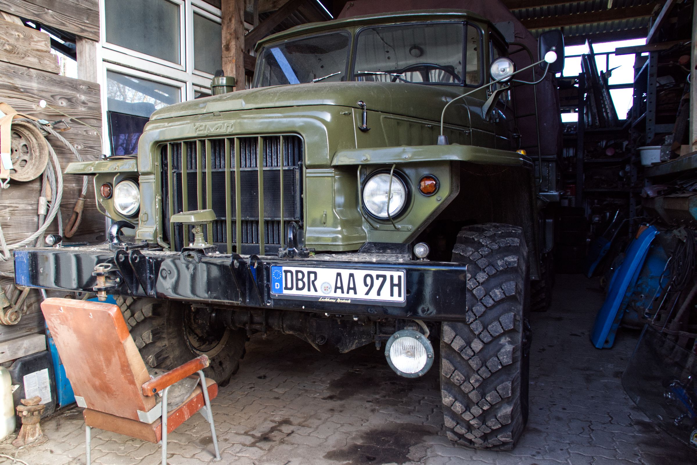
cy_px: 232
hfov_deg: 67.4
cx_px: 348
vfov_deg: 47.9
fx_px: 523
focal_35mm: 27
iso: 400
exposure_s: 1/160
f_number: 4.5
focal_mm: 18
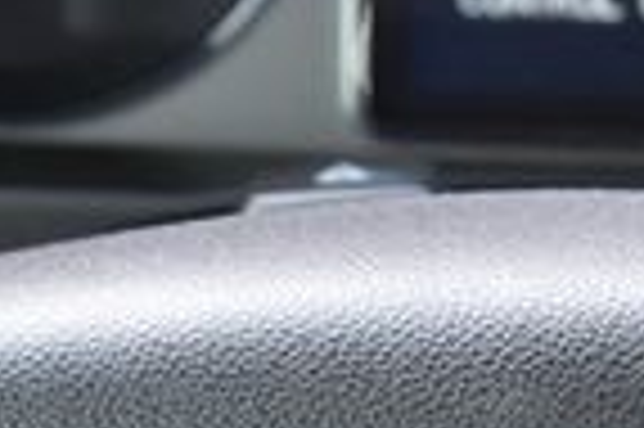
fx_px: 6218
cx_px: 486
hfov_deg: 5.9
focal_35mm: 348
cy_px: 658
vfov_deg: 3.9
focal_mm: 52
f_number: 5.6
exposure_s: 1/30
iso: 560
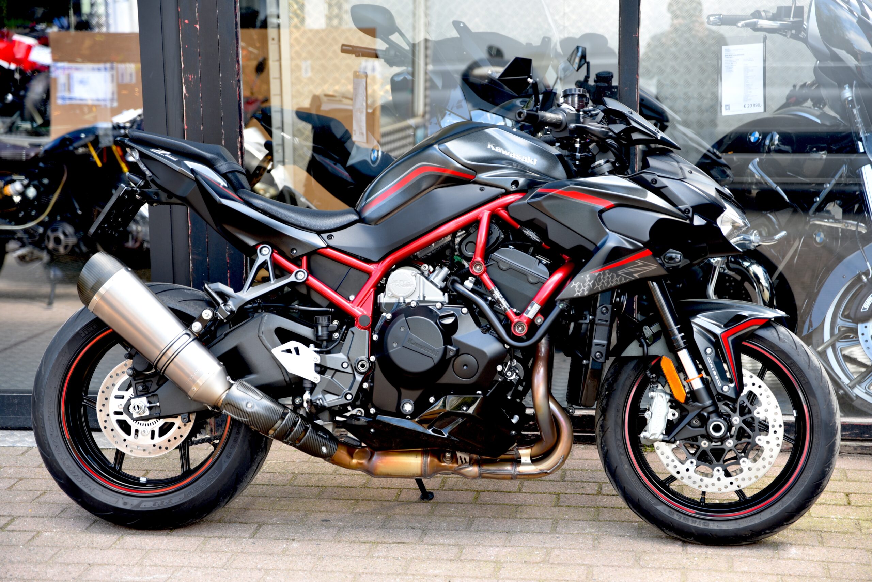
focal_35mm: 70
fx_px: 1696
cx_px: 436
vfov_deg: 19.5
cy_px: 291
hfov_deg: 28.8
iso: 100
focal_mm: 70
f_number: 2.8
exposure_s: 1/60
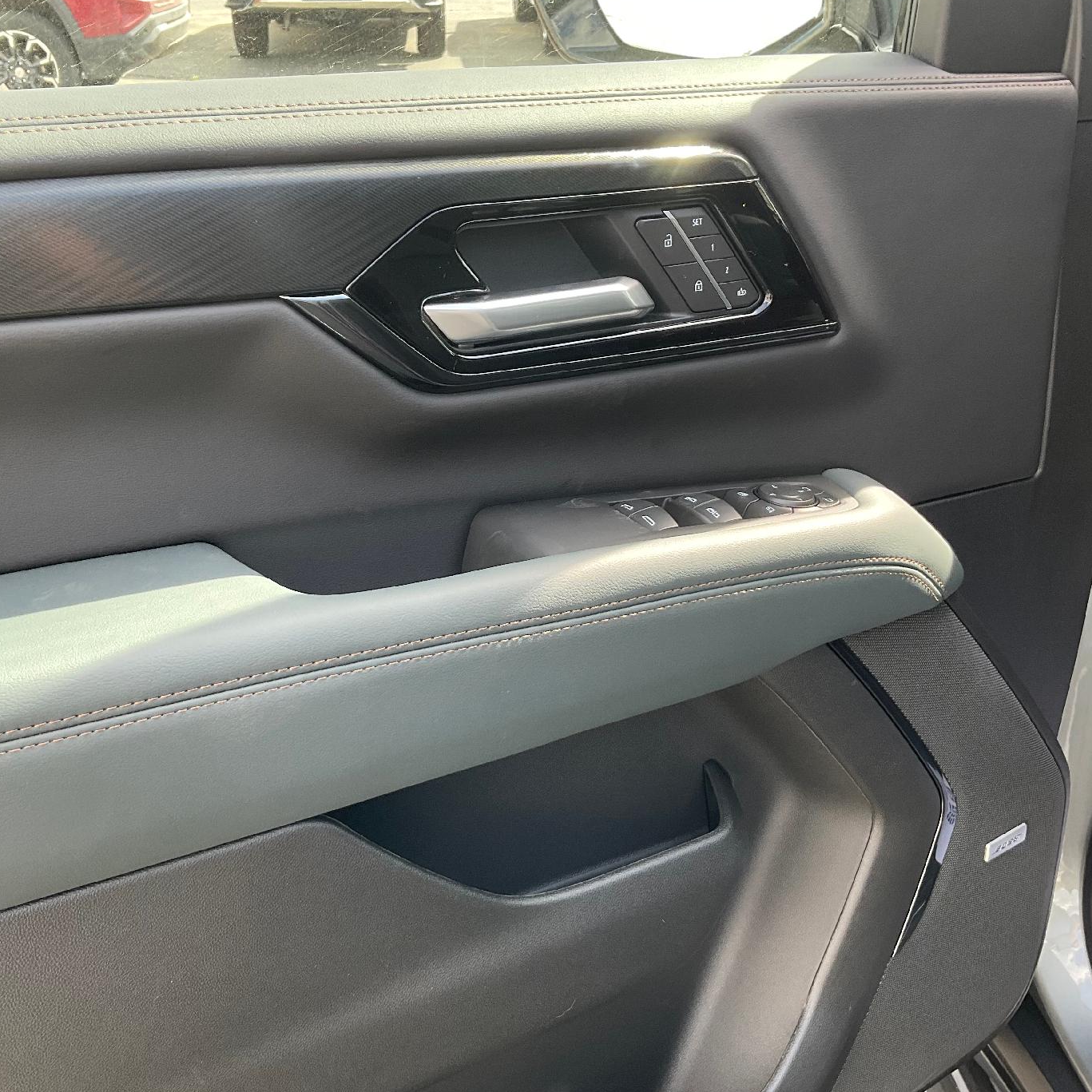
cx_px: 518
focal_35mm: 36
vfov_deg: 46.0
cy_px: 538
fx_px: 1285
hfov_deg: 46.0
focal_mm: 3
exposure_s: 1/122
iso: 25
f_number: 1.8
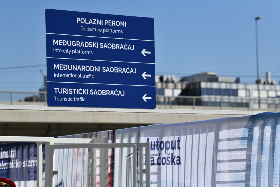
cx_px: 140
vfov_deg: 8.6
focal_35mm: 160
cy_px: 94
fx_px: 1245
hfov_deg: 12.8
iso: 400
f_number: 6.3
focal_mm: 160
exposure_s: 1/5000
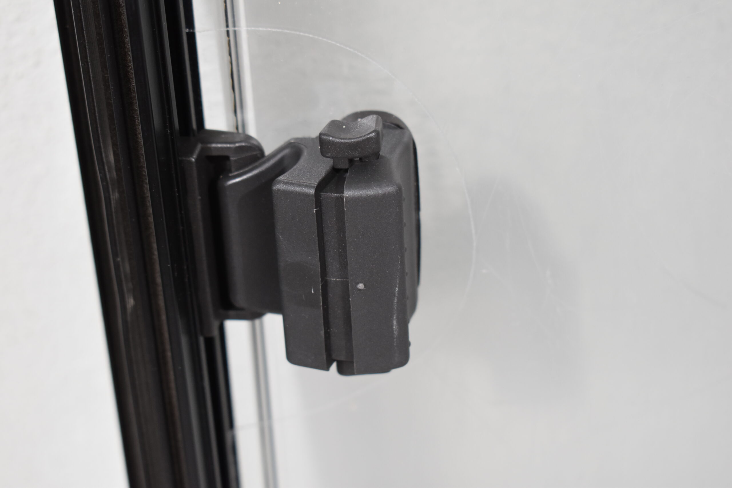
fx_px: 1464
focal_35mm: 72
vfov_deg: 18.9
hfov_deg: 28.1
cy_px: 244
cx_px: 366
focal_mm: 48
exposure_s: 1/60
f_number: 5.6
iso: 800
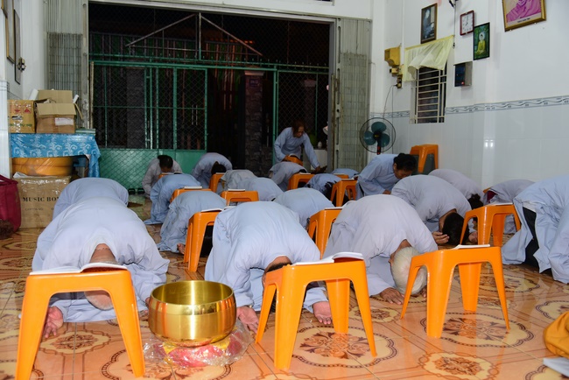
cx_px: 284
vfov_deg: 38.9
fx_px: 538
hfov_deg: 55.8
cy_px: 190
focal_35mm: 34
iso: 320
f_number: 4
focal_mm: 34
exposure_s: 1/60
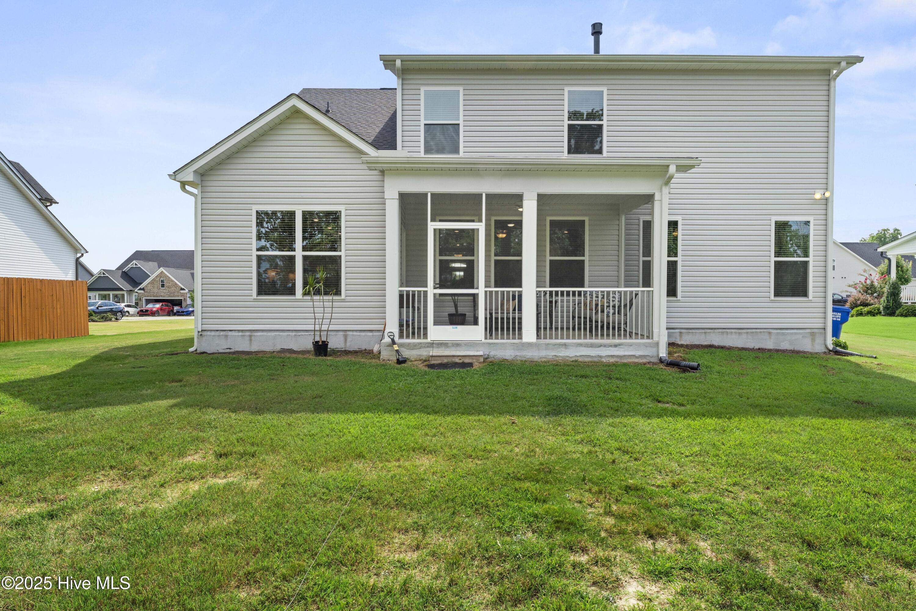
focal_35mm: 20
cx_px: 458
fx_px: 516
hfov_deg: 83.1
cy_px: 306
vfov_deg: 61.2
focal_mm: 20.3
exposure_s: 1/2000
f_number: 8
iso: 800
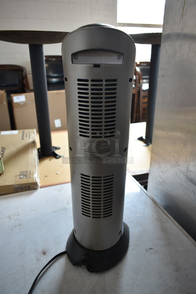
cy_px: 147
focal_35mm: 27
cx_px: 98
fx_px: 220
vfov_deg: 67.3
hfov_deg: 48.0
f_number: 3.5
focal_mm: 18
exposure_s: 1/30
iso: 220
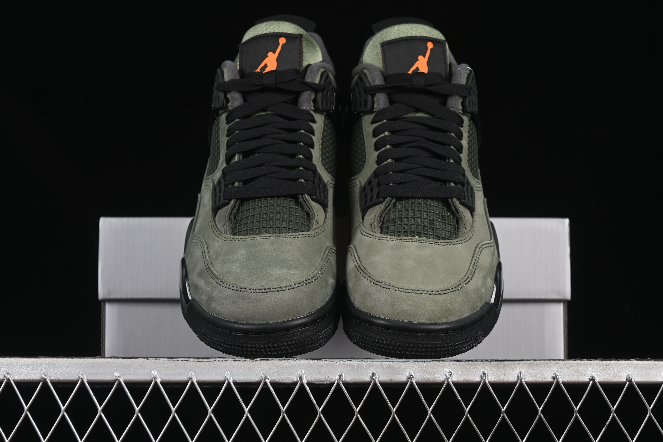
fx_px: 1381
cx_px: 332
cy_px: 221
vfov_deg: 18.2
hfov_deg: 27.0
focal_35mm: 75
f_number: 6.3
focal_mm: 50
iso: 160
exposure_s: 1/60
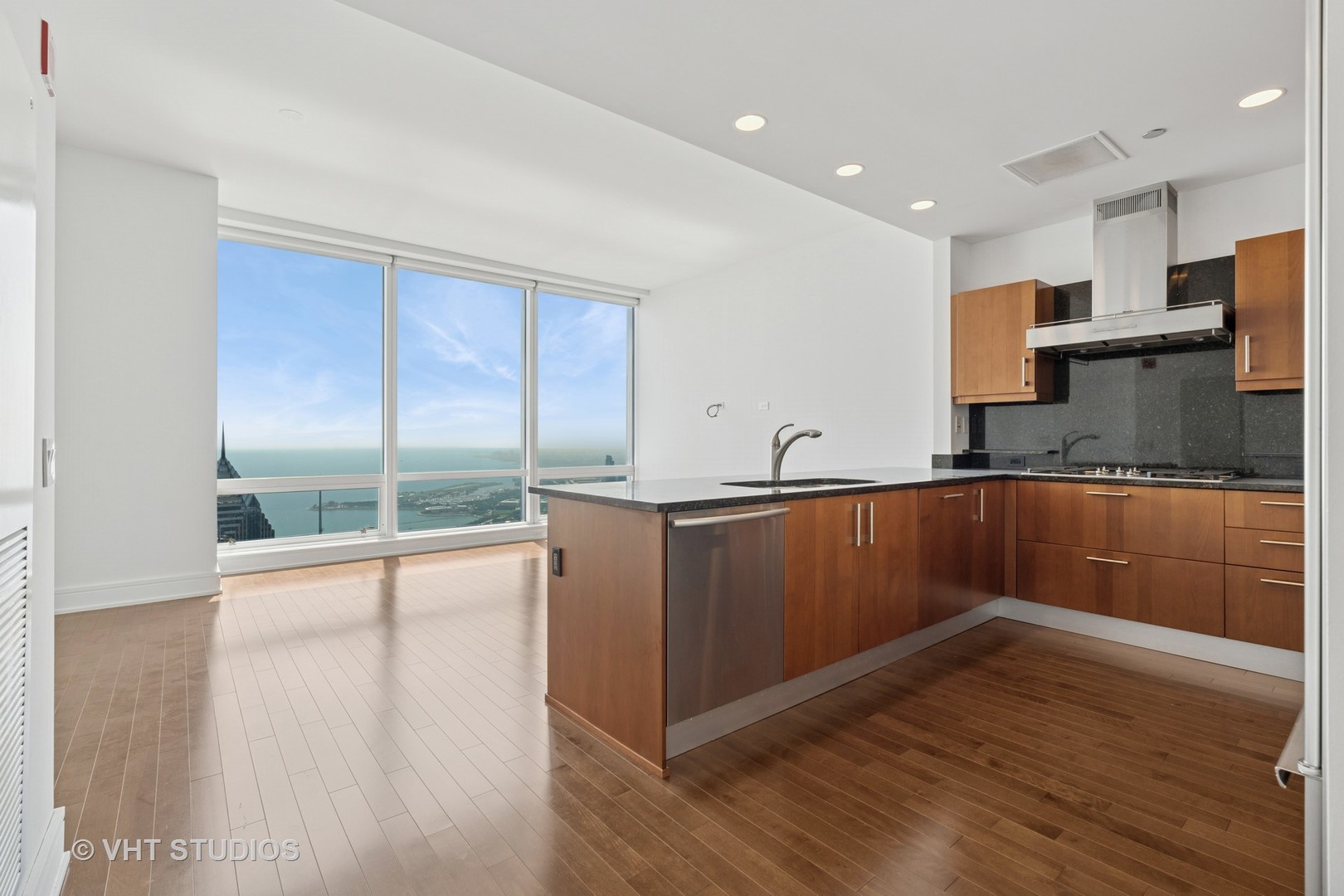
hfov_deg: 96.7
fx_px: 597
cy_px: 448
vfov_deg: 73.7
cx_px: 672
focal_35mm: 16
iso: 320
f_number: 8
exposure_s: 1/200
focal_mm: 16
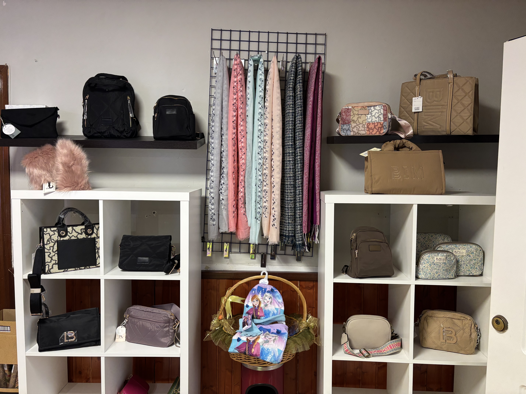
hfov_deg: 67.3
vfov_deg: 53.1
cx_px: 263
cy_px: 197
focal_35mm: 26
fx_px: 395
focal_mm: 5.96
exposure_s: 1/50
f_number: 1.6
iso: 160
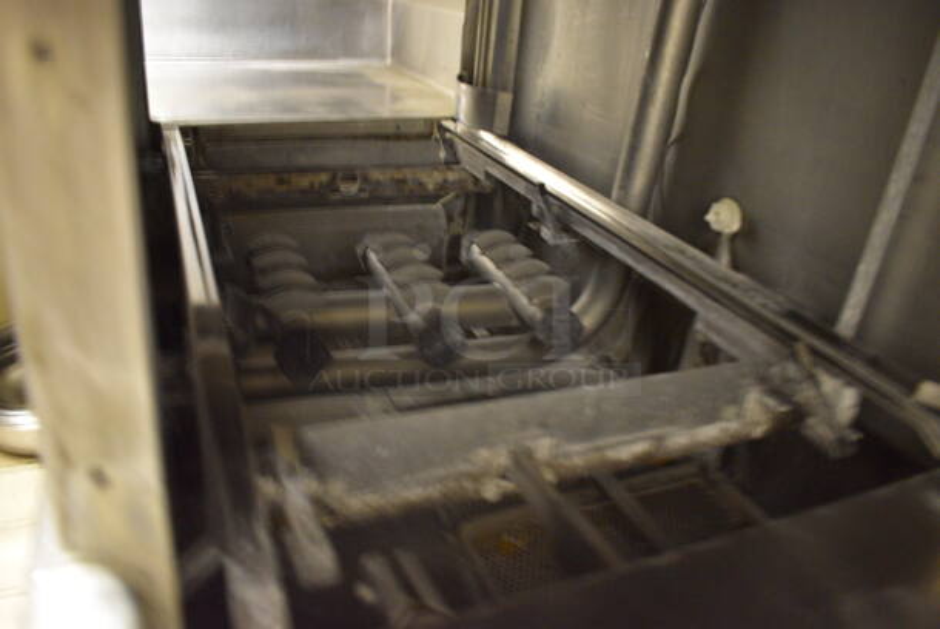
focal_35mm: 27
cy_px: 314
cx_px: 470
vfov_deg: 48.0
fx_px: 706
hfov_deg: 67.3
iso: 3200
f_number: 3.5
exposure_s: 1/2
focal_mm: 18
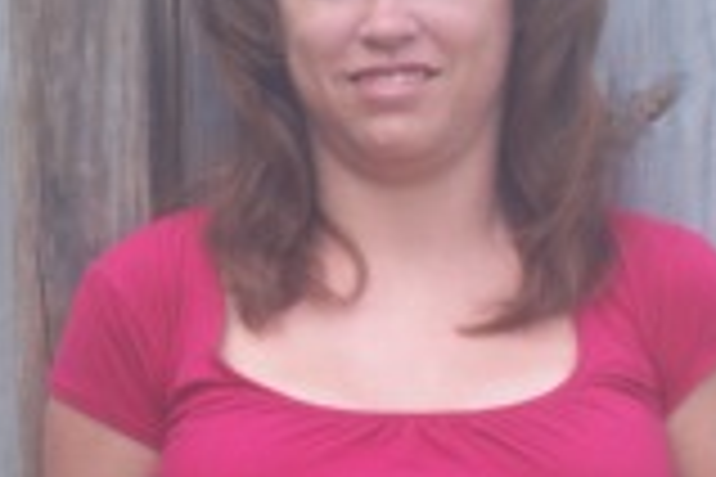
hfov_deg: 6.8
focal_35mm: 301
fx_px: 5986
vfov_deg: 4.6
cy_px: 308
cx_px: 383
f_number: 4.6
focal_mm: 16.8
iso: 80
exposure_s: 1/103
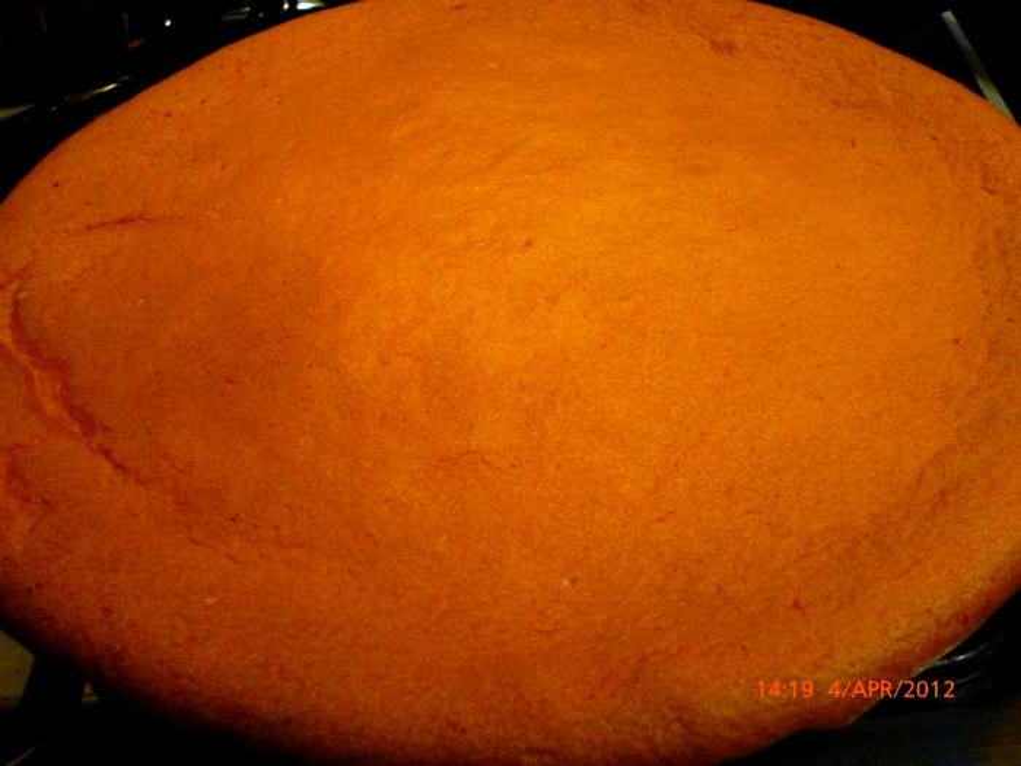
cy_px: 383
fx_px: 1209
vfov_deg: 35.1
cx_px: 510
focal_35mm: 41
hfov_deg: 45.8
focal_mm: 7.3
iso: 800
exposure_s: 1/30
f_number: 3.7
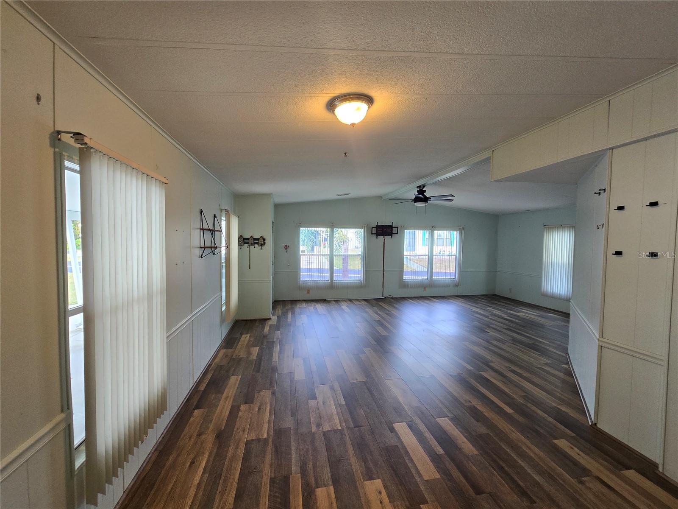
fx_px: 255
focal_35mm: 13
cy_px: 254
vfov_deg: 89.9
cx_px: 339
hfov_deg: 106.2
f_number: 2.2
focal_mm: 2.2
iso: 100
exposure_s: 1/60
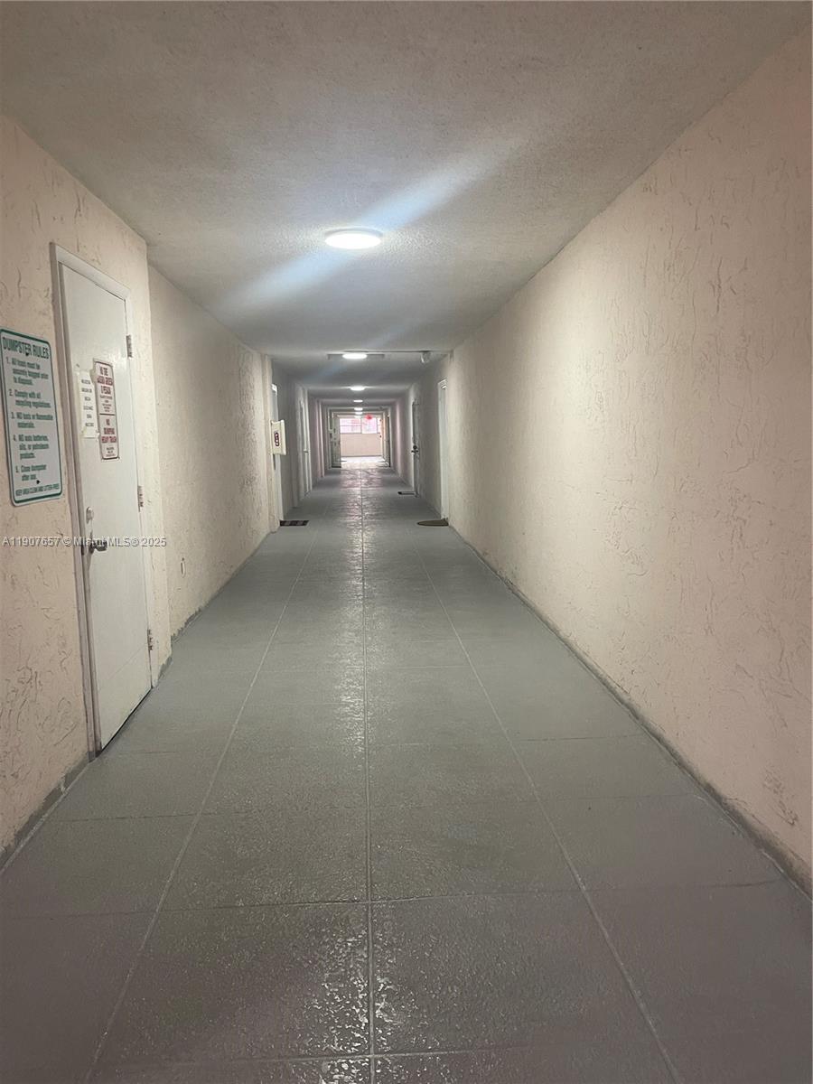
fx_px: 783
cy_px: 542
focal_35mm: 25
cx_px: 406
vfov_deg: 69.4
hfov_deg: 54.9
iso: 250
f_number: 1.6
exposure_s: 1/60
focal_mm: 5.1
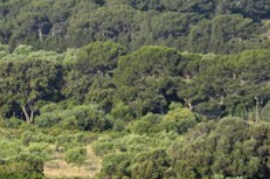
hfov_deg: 5.8
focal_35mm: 353
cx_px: -8
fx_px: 2645
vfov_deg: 3.9
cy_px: 141
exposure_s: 1/400
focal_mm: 165
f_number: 9
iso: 320
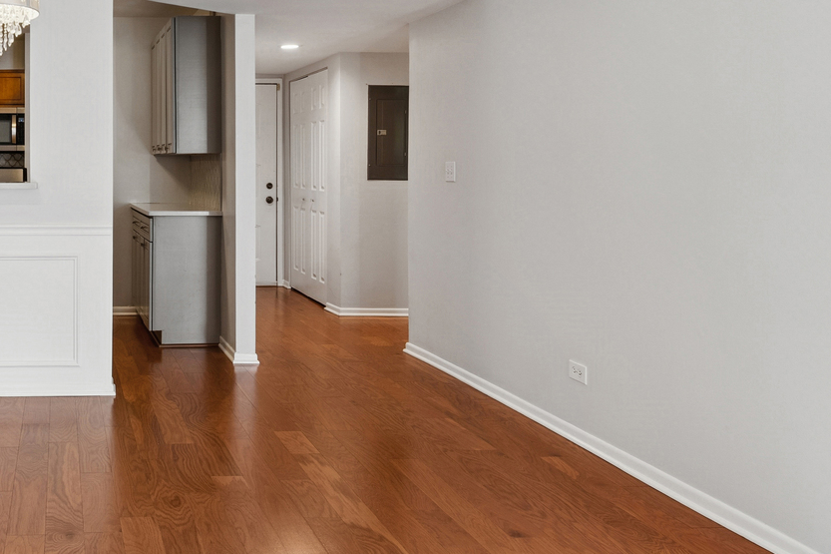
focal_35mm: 35
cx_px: 92
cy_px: 153
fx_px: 808
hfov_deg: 48.9
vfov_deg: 37.1
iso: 250
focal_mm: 12
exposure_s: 1/13
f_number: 8
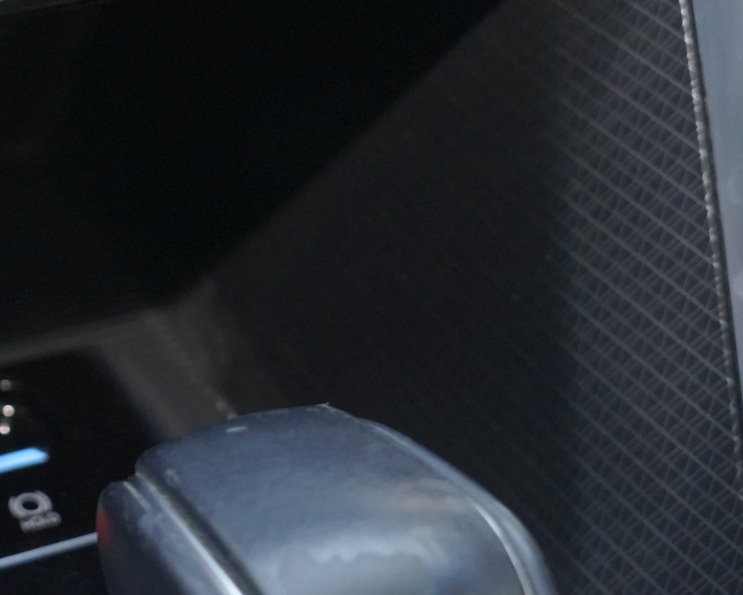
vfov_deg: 15.6
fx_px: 2068
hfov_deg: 19.3
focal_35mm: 94
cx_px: -136
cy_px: -175
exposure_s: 1/125
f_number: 4.5
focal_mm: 31
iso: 4000
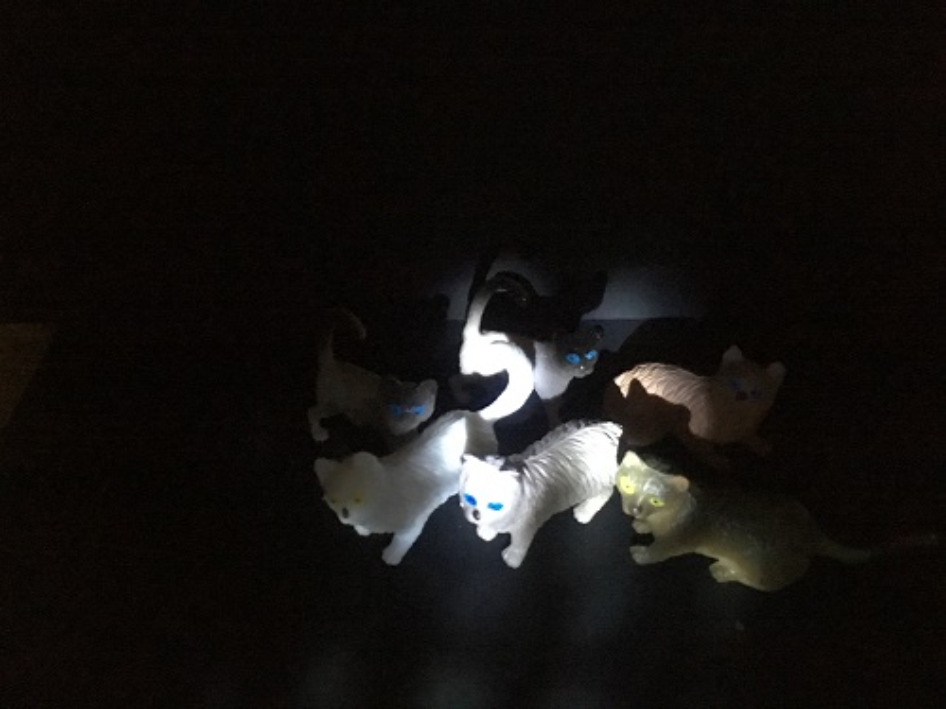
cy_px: 354
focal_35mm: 29
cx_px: 473
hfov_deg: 61.7
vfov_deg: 48.2
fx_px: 793
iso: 2000
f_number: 2.2
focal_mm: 4.15
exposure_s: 1/17
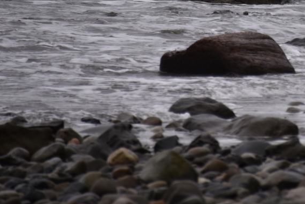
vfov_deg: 2.0
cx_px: 266
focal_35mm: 678
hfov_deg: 3.0
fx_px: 5747
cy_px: -12
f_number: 5.6
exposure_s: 1/640
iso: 220
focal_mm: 300
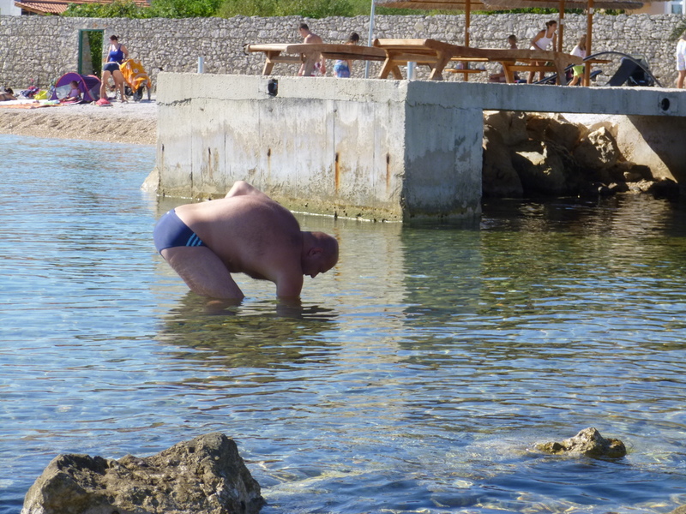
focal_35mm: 92
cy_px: 257
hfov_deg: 21.3
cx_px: 343
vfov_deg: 16.1
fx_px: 1823
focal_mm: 16.5
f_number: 5.2
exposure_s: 1/250
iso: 100
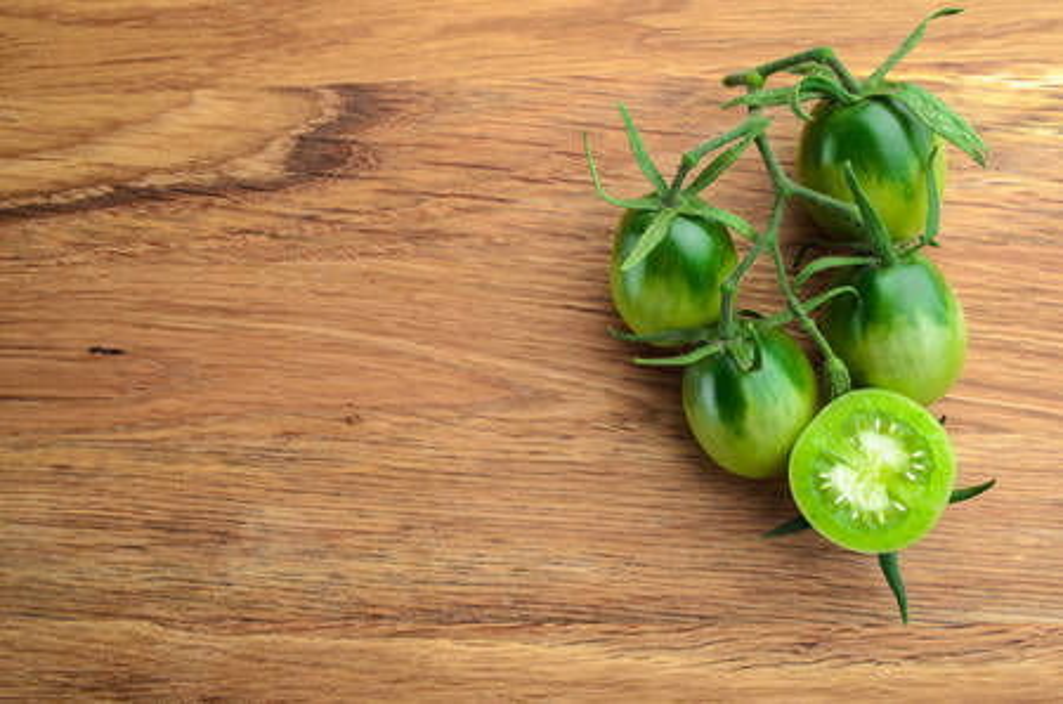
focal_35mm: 45
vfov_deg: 29.7
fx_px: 1326
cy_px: 352
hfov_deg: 43.7
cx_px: 532
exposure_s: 1/160
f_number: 8
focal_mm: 30
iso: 100
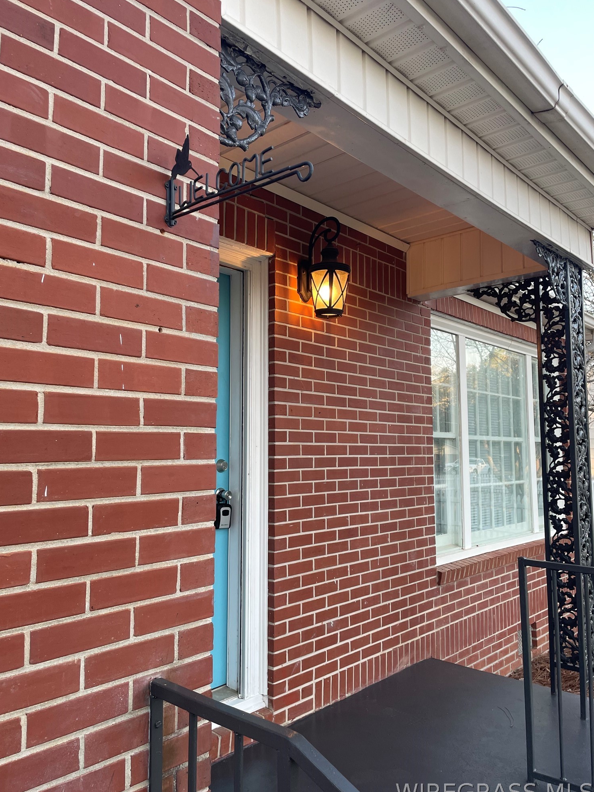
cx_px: 291
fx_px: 618
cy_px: 400
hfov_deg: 51.4
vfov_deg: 65.3
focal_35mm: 27
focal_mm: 4.2
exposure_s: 1/120
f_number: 1.6
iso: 64
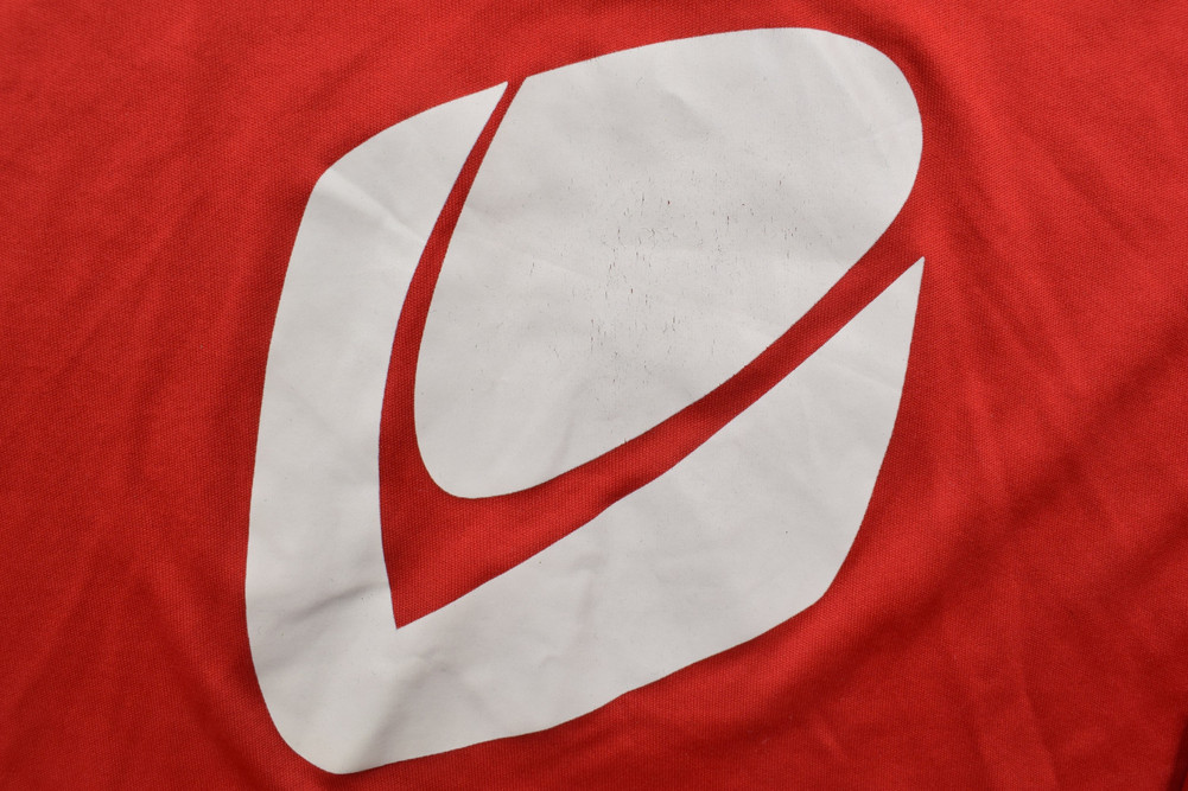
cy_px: 396
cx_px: 594
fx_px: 1039
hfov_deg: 59.5
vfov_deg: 41.7
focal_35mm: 32
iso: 400
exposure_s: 1/50
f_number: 11
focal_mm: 21
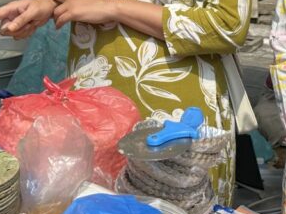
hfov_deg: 22.7
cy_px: -29
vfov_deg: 16.6
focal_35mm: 86
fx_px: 710
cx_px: 192
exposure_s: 1/3717
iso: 80
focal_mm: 6.86
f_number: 1.78
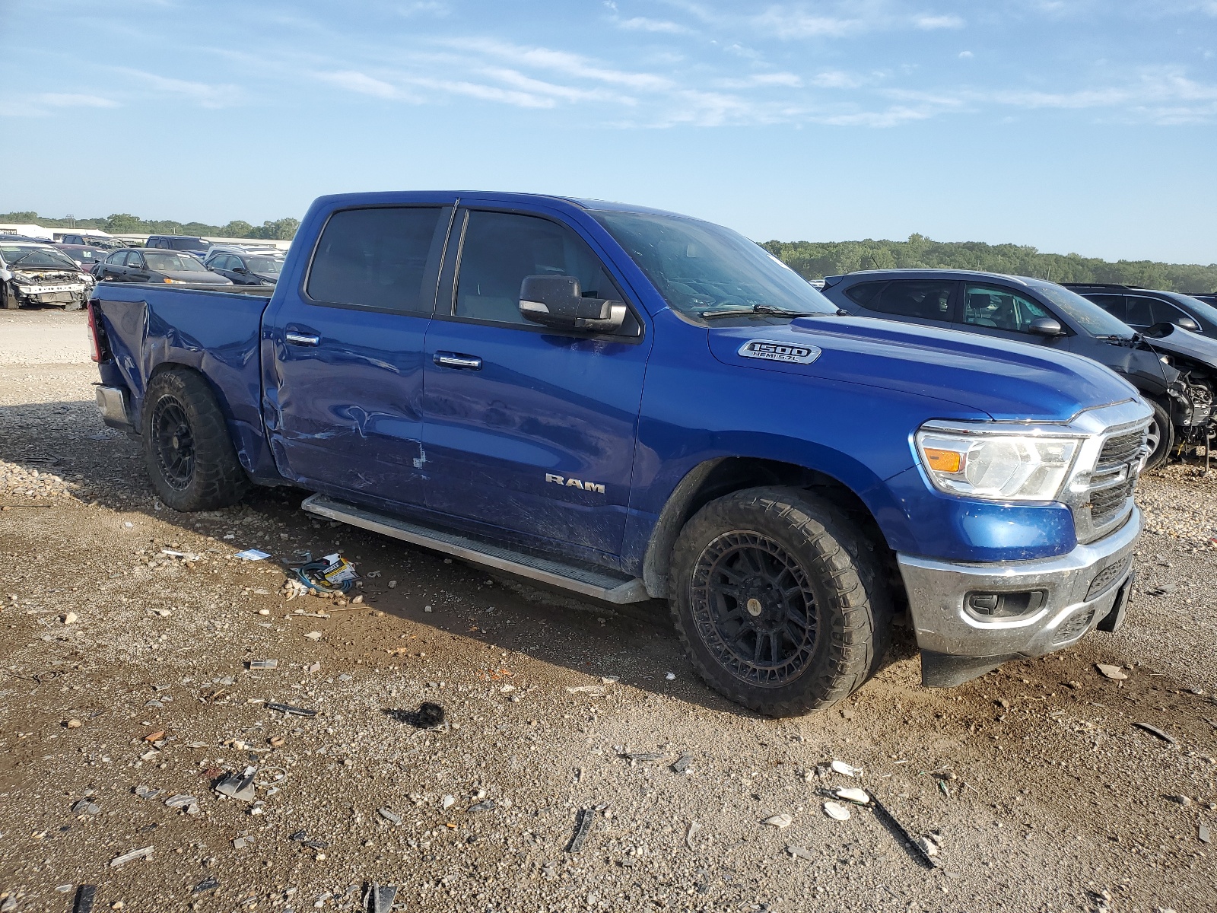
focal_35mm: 26
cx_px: 608
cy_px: 456
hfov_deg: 67.3
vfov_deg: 53.1
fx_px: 914
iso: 50
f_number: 1.5
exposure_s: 1/1667
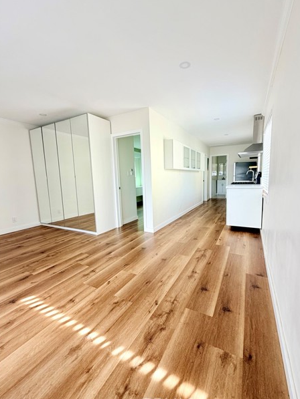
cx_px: 157
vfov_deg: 98.2
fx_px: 173
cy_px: 200
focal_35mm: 15
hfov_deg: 81.7
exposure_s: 1/121
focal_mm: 2.22
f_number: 2.2
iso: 125
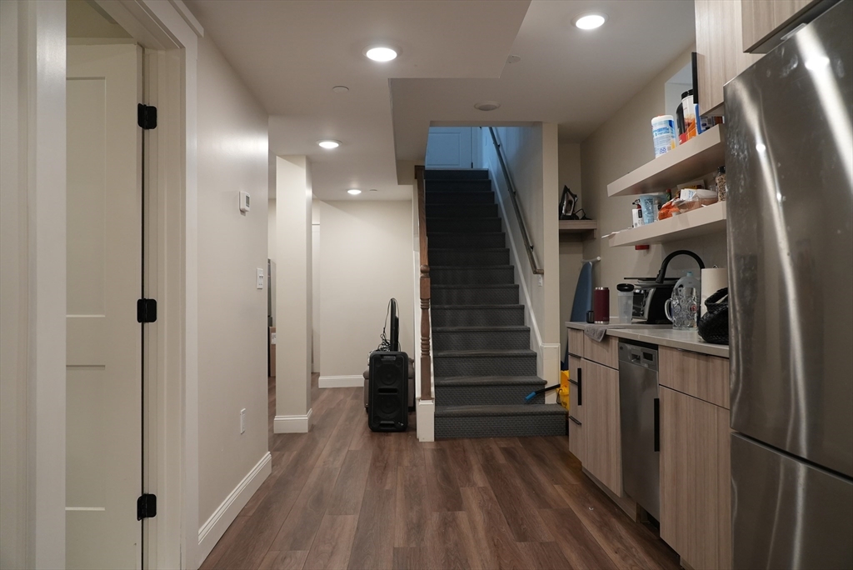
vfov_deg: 53.2
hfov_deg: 73.7
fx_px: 569
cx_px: 426
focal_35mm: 24
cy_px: 285
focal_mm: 24
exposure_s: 1/160
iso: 2000
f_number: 4
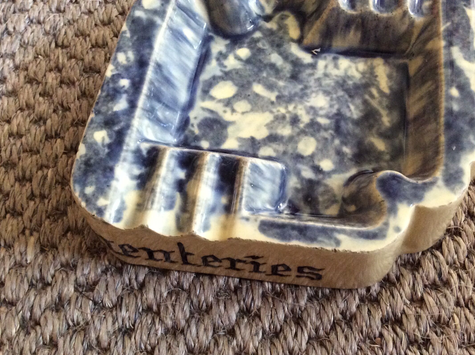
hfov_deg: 47.8
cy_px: 214
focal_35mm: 39
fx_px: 534
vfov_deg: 36.6
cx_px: 271
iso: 320
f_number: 2.4
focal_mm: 3.3
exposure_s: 1/20
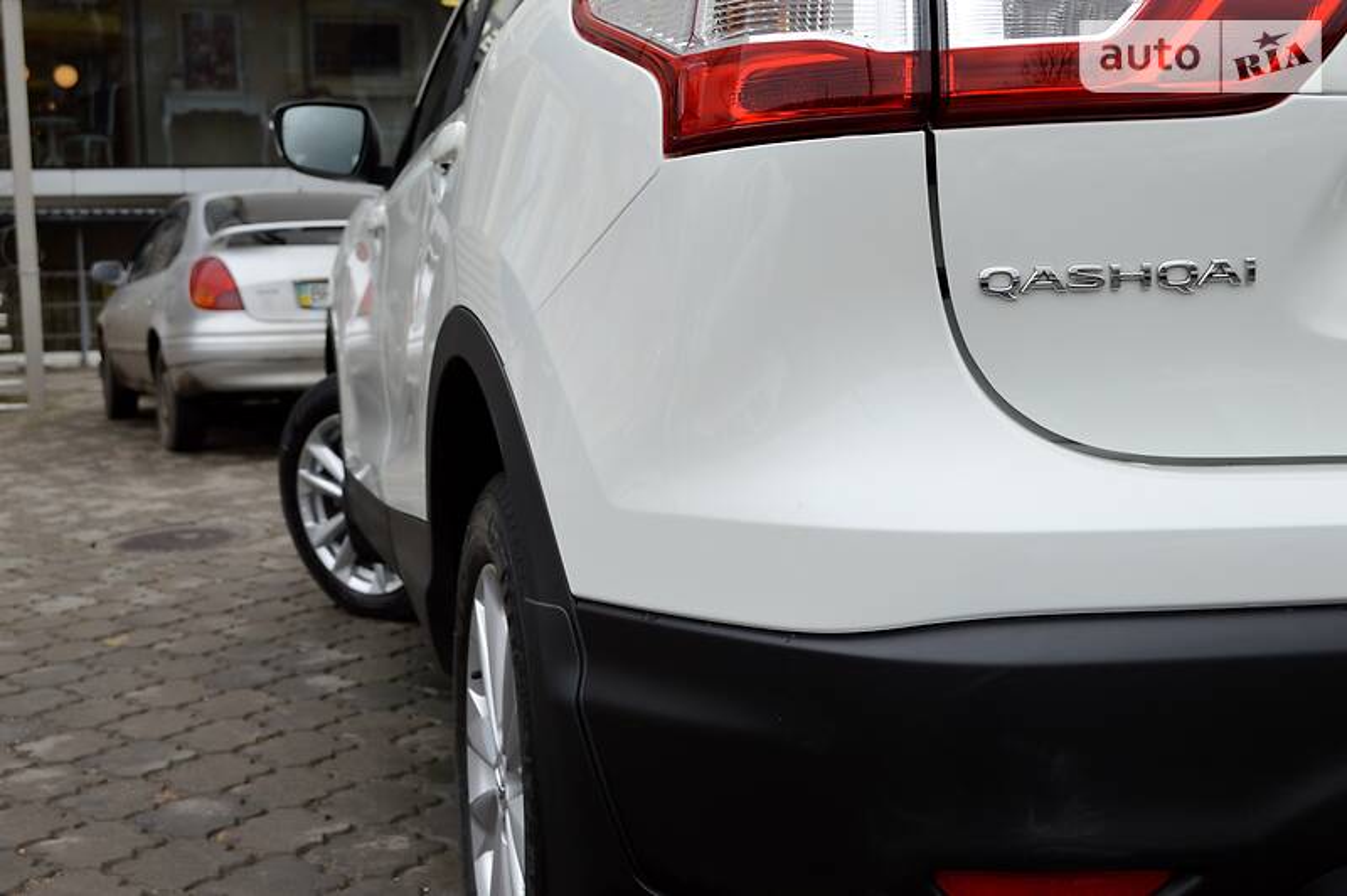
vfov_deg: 29.8
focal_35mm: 45
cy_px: 448
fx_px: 1682
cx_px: 674
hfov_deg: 43.6
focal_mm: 30
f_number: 5.6
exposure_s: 1/125
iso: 280
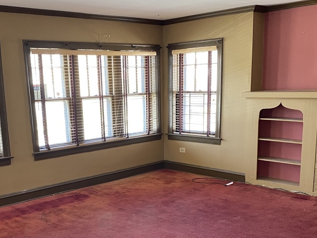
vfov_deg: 31.7
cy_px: 174
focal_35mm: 45
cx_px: 122
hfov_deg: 41.8
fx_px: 412
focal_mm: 4.25
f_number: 1.8
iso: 160
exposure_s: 1/60
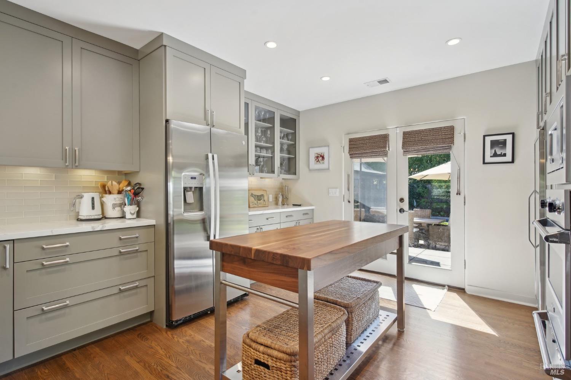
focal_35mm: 17
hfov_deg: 93.3
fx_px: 270
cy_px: 190
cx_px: 286
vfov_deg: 70.4
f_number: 8
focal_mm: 17
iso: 400
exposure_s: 1/15
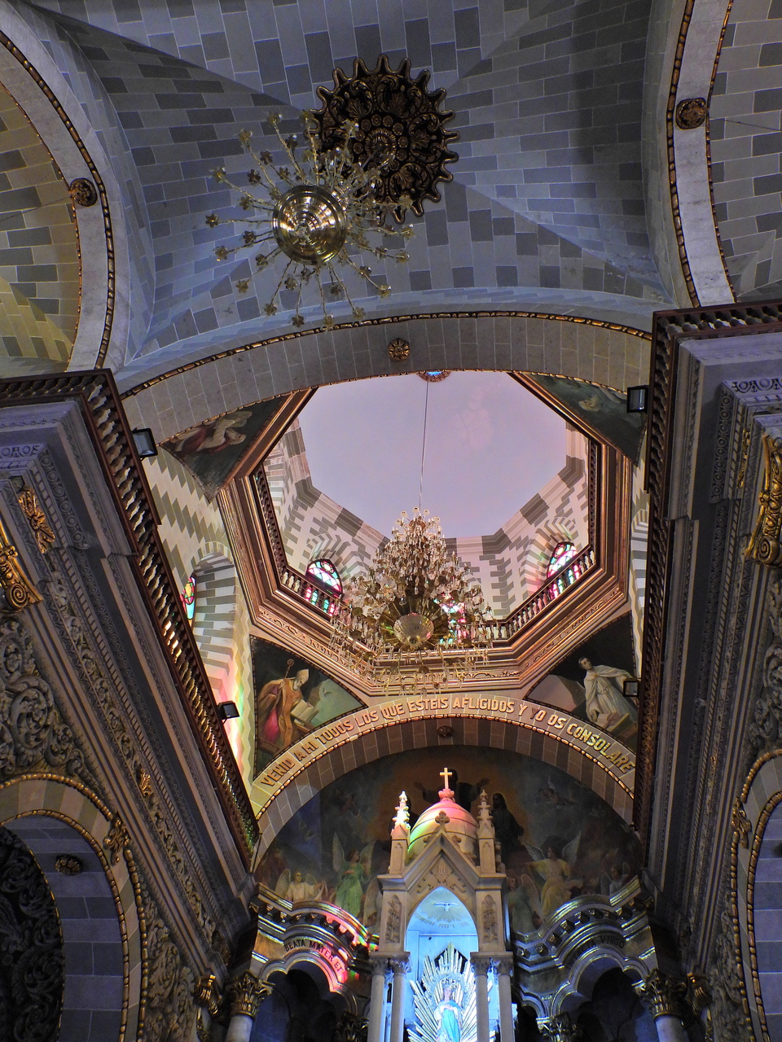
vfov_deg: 71.6
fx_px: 723
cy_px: 521
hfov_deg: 56.8
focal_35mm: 24
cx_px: 391
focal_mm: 4.3
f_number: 2.8
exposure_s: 1/30
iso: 360
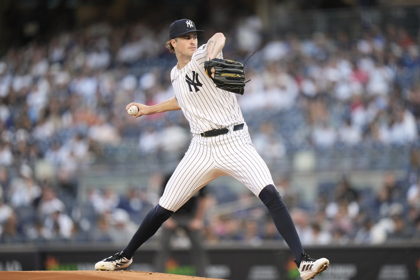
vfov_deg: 3.4
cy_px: 140
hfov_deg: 5.2
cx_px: 210
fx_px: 4667
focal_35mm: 400
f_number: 2.8
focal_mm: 400
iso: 2500
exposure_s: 1/3200
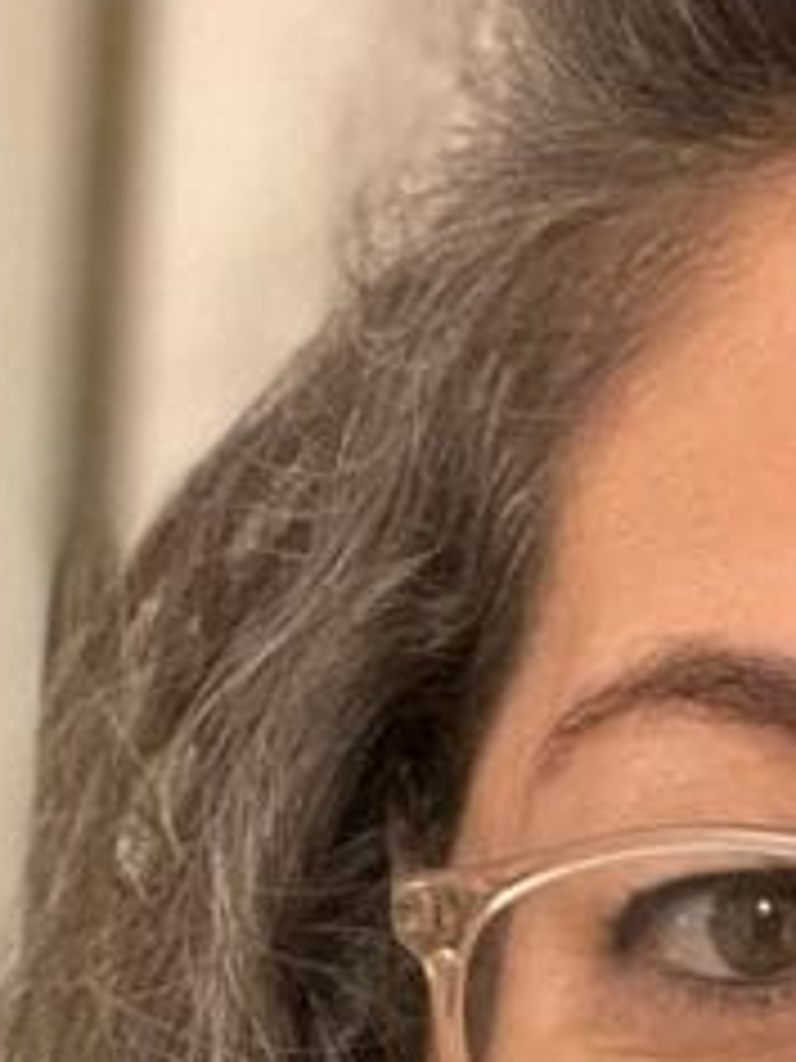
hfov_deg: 11.2
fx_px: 3986
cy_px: 1089
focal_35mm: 130
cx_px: 944
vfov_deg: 14.9
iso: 640
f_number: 2.2
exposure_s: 1/25
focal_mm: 2.71
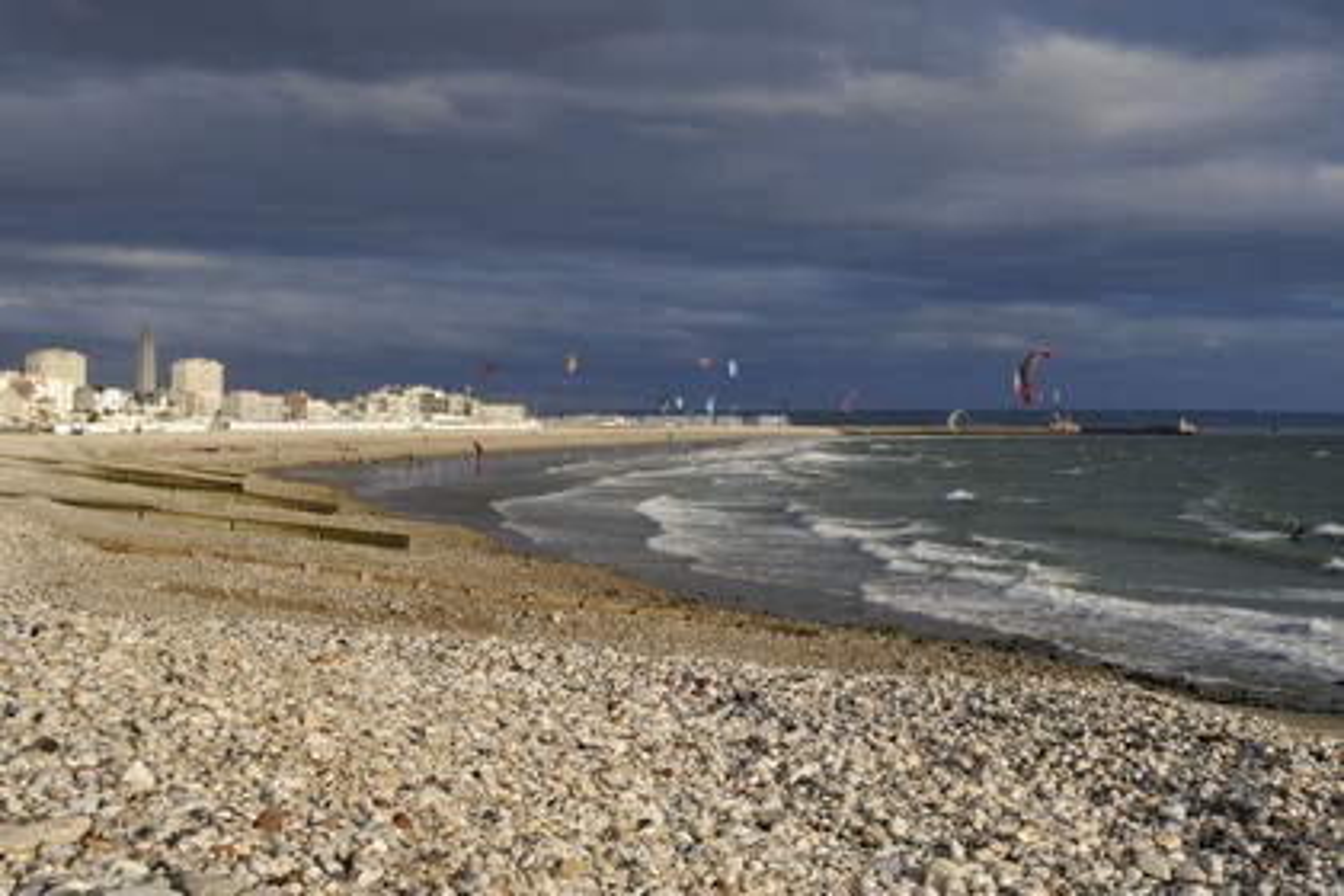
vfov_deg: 30.5
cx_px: 672
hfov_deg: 44.5
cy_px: 448
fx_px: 1643
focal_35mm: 44
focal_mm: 44
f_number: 9
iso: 200
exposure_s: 1/250
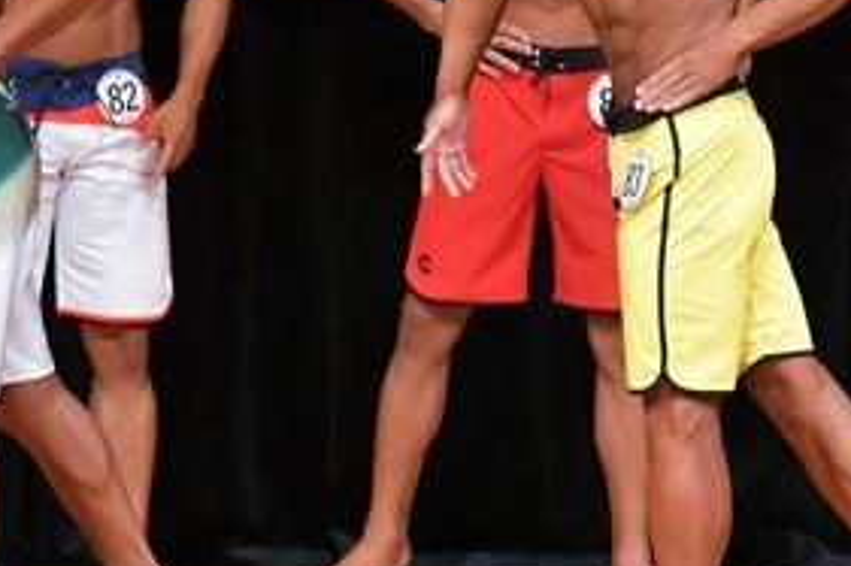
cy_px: 154
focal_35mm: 662
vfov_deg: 2.1
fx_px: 15639
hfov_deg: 3.1
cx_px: 816
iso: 5000
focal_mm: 160
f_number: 5.6
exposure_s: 1/400
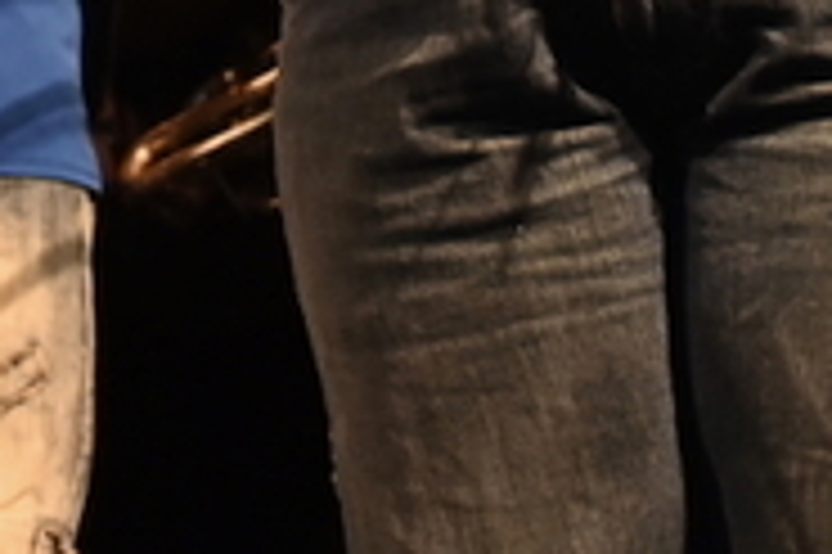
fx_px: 5749
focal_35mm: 249
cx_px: -724
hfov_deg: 8.0
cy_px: -851
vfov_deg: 5.3
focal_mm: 45
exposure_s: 1/60
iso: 1400
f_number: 4
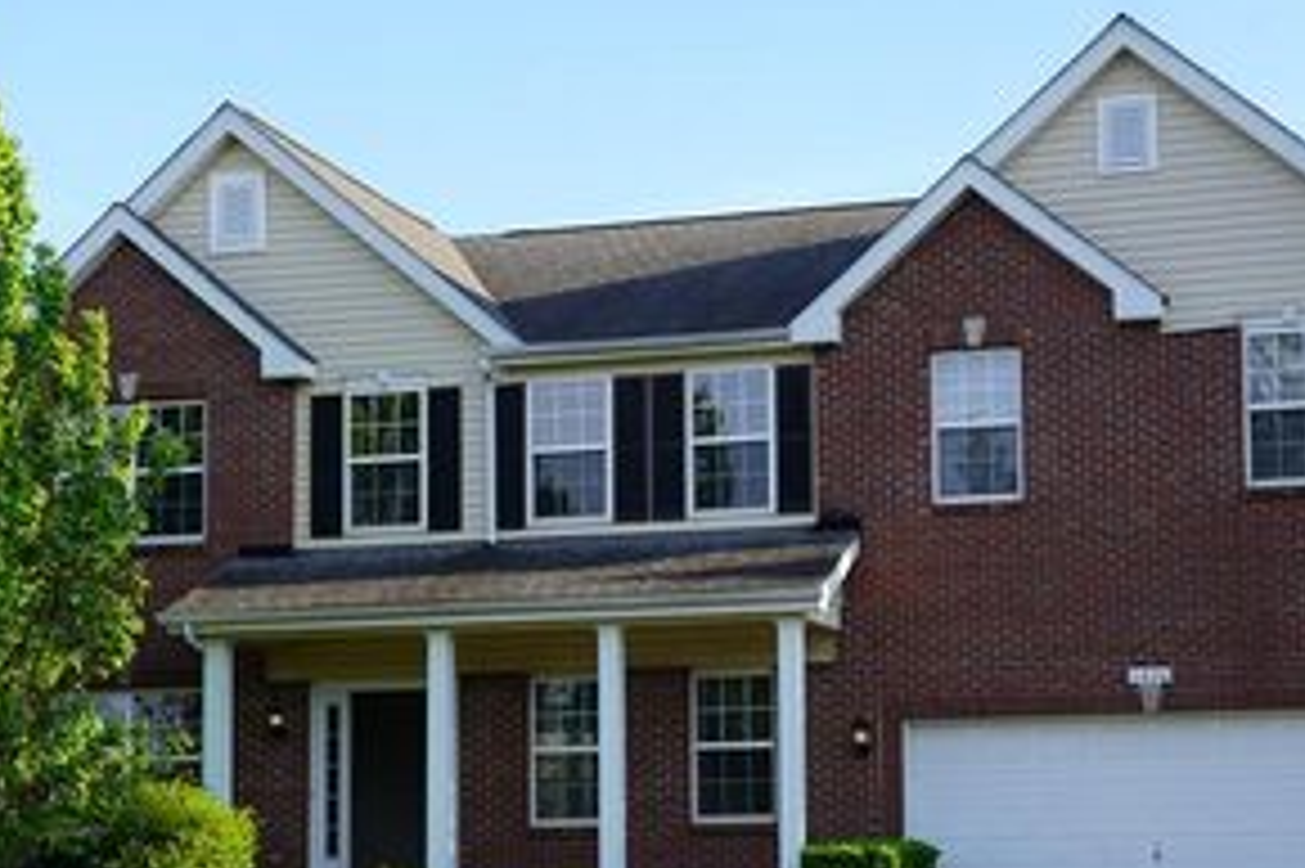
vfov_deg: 21.7
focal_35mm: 62
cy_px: 650
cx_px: 860
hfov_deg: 32.2
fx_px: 2246
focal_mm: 36
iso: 100
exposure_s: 1/200
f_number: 5
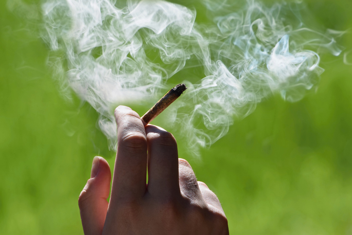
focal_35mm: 450
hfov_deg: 4.6
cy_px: 118
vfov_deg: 3.1
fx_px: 4401
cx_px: 176
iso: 200
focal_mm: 300
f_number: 11
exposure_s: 1/200
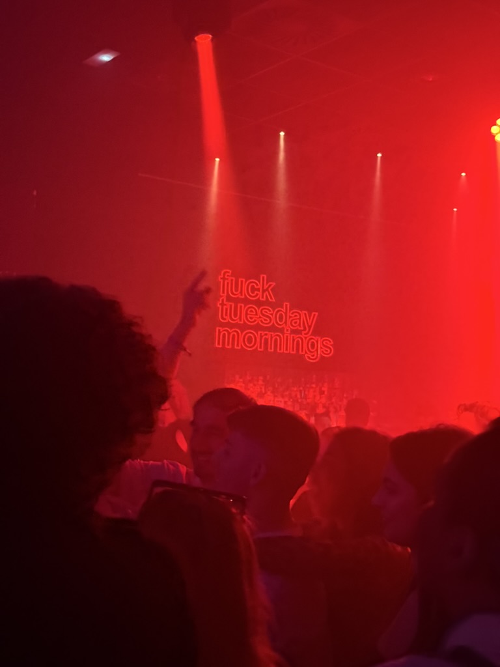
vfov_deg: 39.7
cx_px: 250
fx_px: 924
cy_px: 334
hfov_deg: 30.3
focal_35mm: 48
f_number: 1.78
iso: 640
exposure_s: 1/30
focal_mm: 6.76
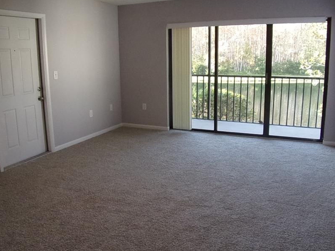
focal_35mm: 31
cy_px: 108
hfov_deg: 58.3
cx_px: 161
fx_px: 300
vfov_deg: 45.3
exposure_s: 1/90
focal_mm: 4.3
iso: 320
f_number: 3.3
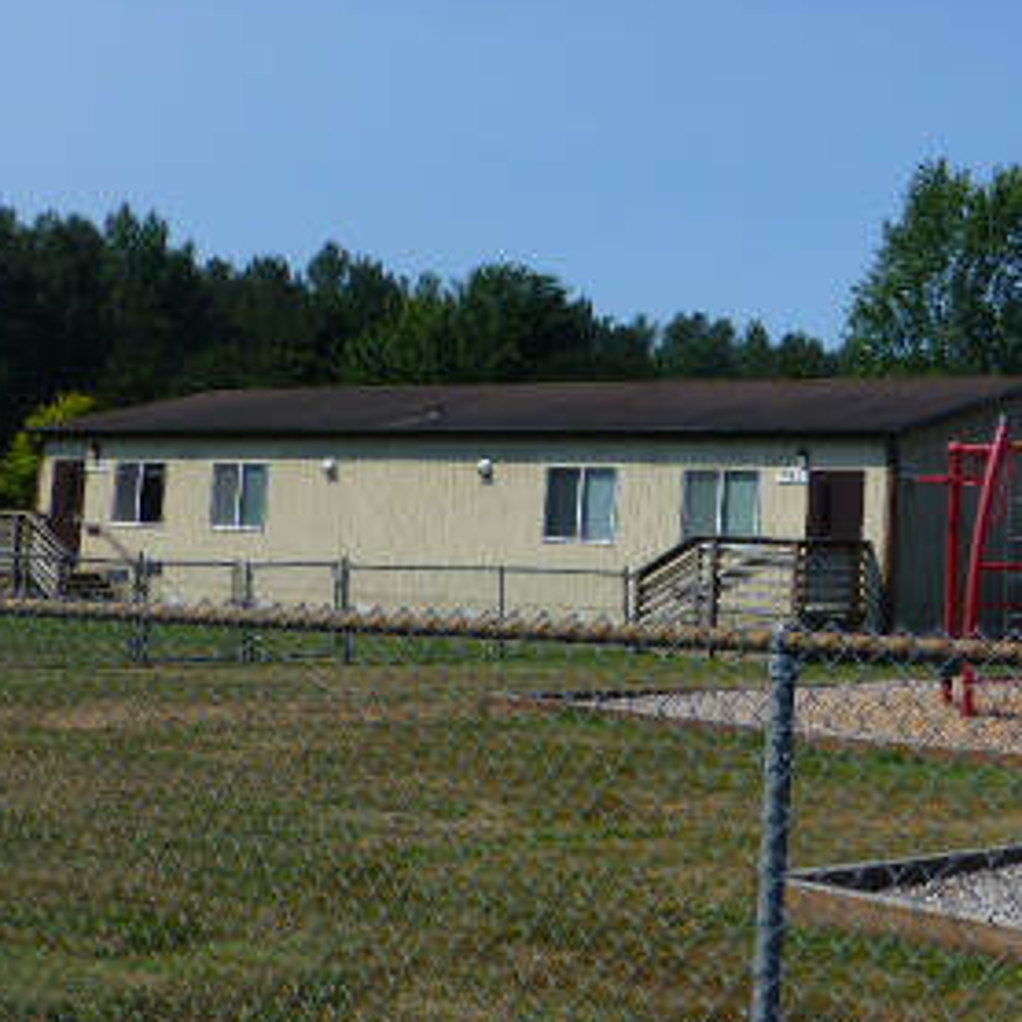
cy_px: 309
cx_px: 1007
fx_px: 2038
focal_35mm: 61
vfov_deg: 27.9
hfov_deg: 26.7
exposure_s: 1/1300
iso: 100
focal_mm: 5.4
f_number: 4
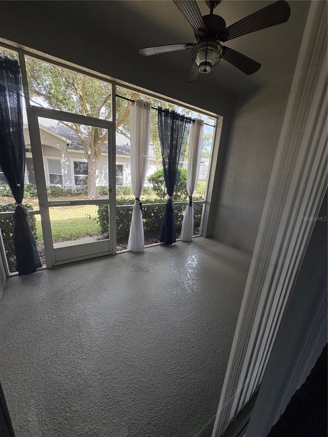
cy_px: 218
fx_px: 177
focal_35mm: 14
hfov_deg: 85.7
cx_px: 164
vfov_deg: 102.1
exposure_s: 1/99
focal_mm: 2.22
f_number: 2.2
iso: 160
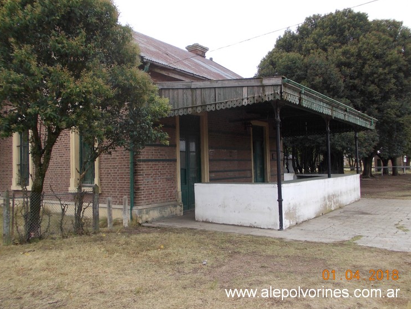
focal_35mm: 29
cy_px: 153
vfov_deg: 48.3
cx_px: 207
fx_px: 344
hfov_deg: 61.6
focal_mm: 4
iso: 80
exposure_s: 1/200
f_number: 2.7
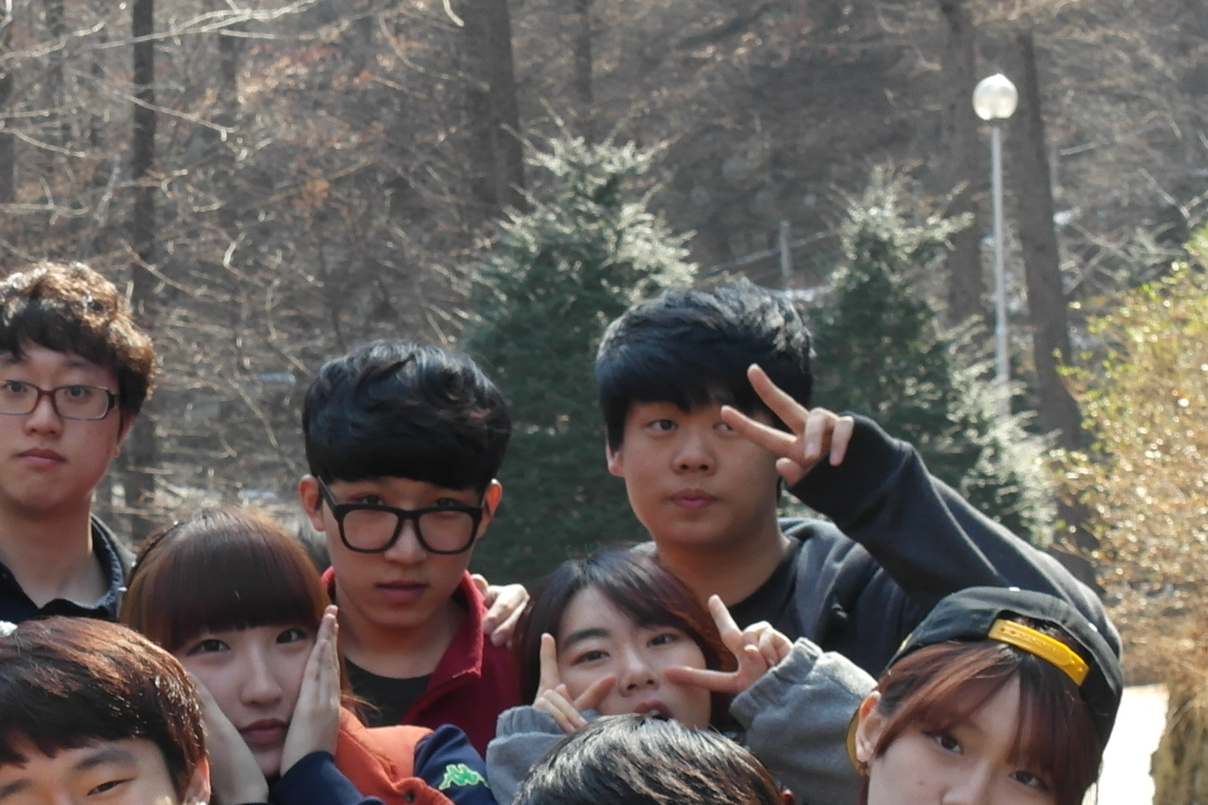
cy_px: 735
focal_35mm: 136
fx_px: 4563
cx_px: -111
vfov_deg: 10.0
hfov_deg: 14.7
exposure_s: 1/60
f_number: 8
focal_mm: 29
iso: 200
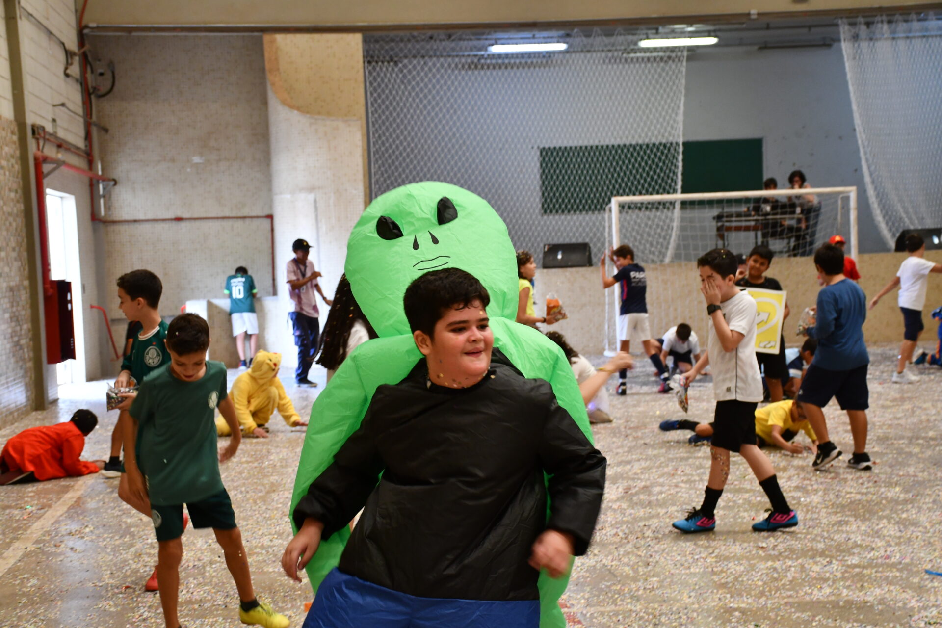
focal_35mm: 57
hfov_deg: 35.1
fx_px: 1491
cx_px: 471
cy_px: 314
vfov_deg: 23.8
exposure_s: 1/125
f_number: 4.2
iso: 1400
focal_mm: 38
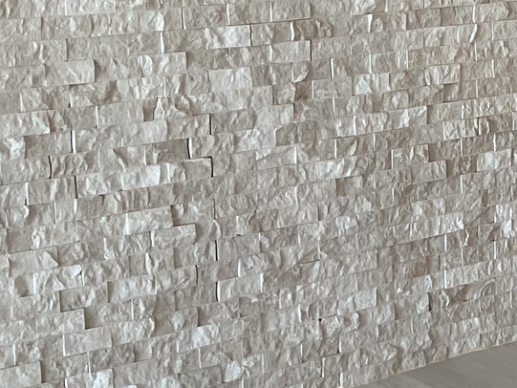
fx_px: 1613
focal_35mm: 108
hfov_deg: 15.6
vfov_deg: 13.6
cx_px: 934
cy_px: 83
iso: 32
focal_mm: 3
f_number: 1.8
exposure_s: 1/120
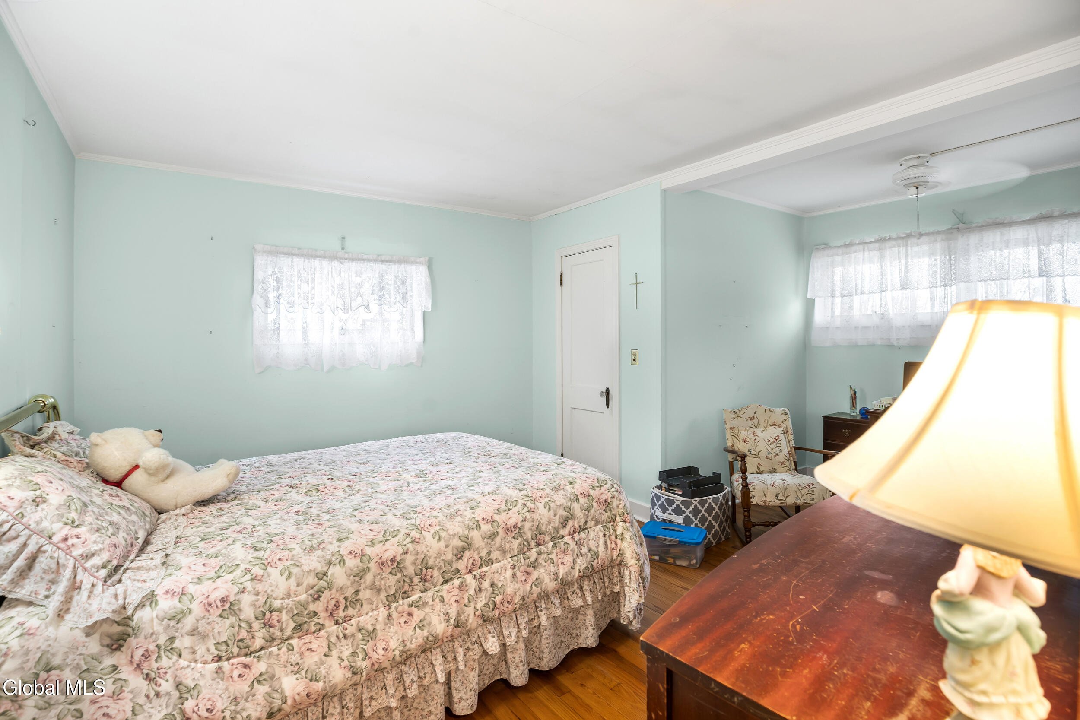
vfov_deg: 73.8
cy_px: 360
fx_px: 480
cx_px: 540
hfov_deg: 96.7
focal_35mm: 16
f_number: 6.3
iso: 250
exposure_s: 1/8
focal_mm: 16
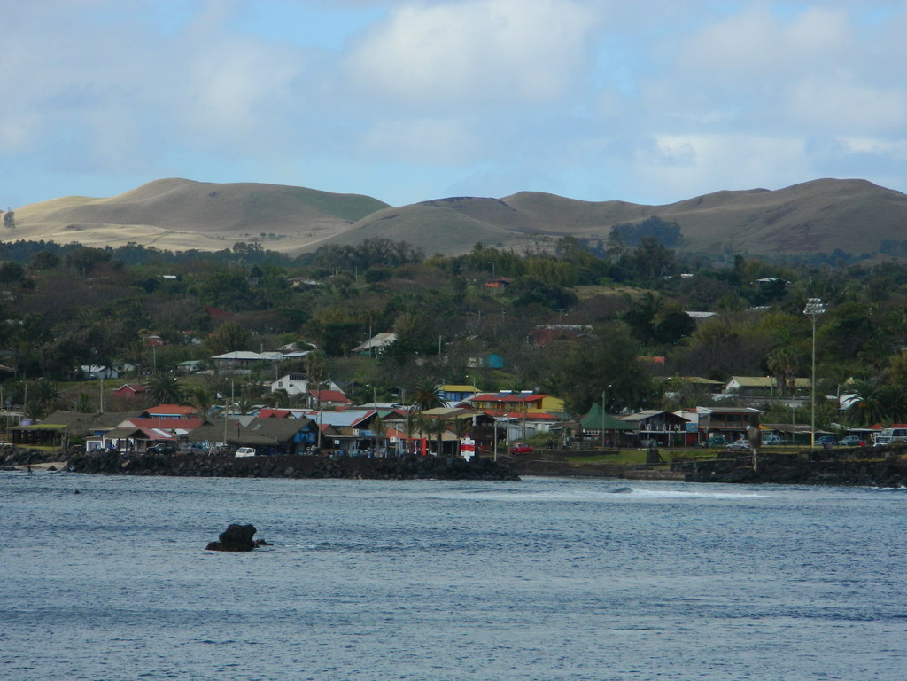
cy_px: 340
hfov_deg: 9.0
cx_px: 454
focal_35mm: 221
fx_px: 5791
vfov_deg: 6.7
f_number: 5.4
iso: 100
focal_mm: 39.7
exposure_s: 1/500
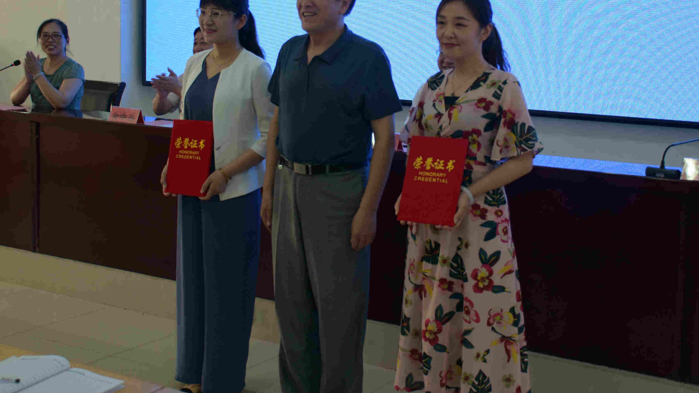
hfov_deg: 36.6
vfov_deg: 21.0
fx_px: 1057
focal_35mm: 57
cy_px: 119
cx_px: 385
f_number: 3.8
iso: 320
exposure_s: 1/40
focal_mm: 26
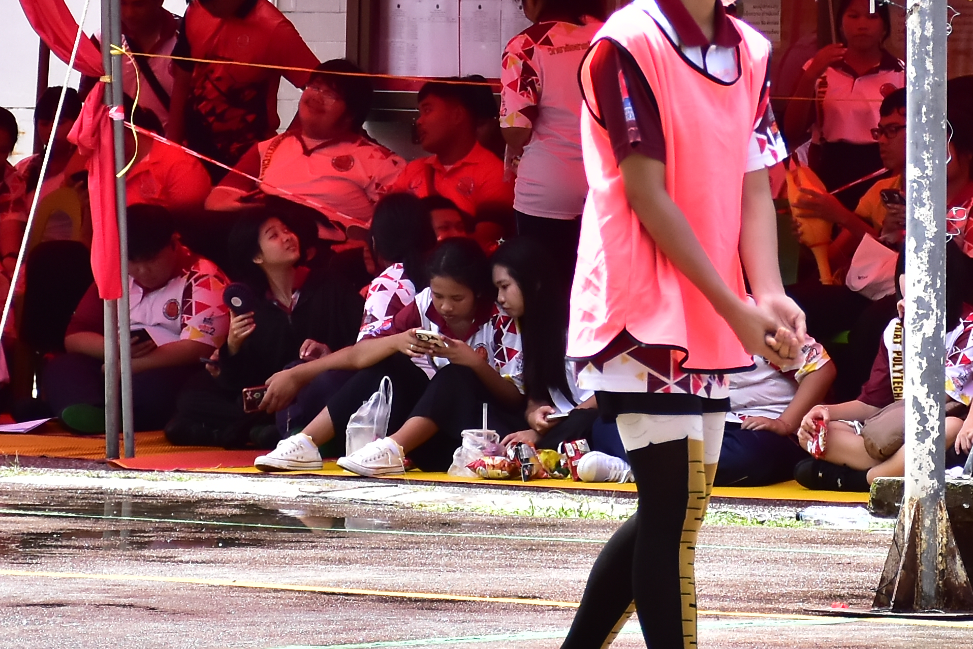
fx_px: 8892
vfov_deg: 4.2
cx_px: 883
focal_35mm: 329
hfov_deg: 6.3
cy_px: 142
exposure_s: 1/1250
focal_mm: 70
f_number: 5
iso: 400
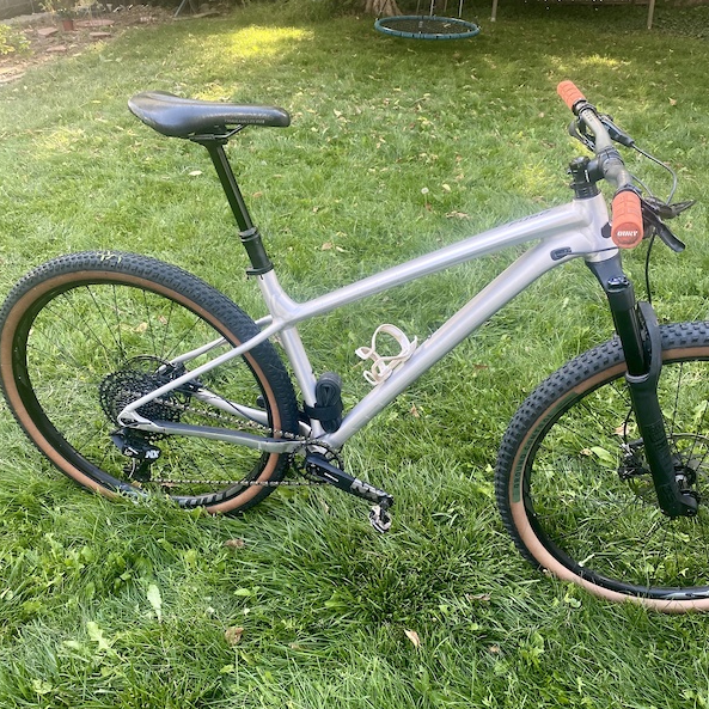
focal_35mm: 31
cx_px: 353
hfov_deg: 52.5
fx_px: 718
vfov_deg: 52.5
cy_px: 385
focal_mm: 4.25
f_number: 1.8
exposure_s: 1/106
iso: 125
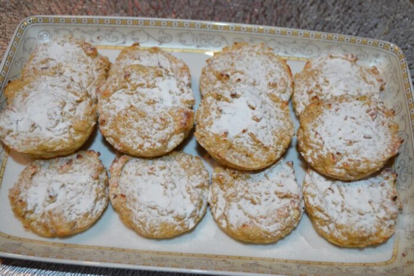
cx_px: 207
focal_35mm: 48
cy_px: 138
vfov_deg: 28.1
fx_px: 552
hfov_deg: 41.1
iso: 640
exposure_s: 1/60
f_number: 4.8
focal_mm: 32
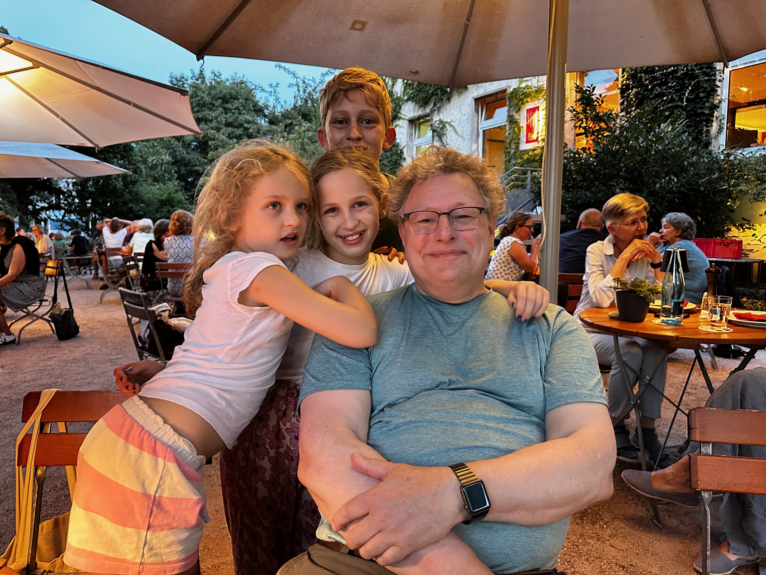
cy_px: 288
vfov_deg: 56.8
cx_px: 383
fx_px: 531
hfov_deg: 71.6
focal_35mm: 24
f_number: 1.78
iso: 1000
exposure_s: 1/25
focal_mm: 6.86
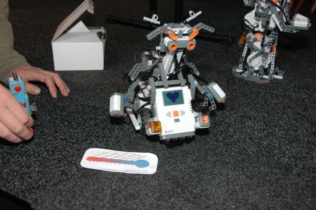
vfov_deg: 33.0
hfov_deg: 48.0
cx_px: 158
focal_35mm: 40
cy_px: 105
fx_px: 355
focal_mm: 27
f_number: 5.6
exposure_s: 1/60
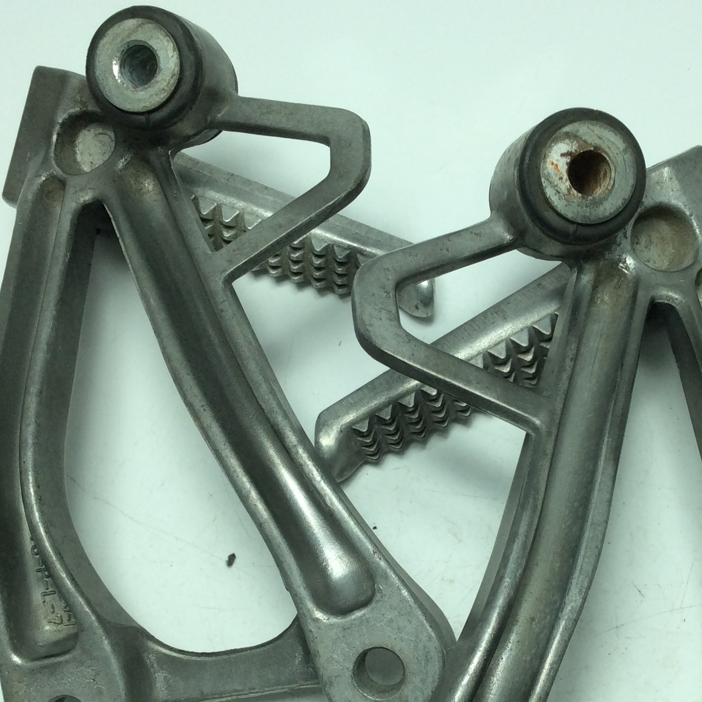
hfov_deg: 31.0
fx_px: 1262
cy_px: 501
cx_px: 420
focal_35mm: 55
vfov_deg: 30.7
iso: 32
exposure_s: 1/397
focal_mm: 3.3
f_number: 2.4
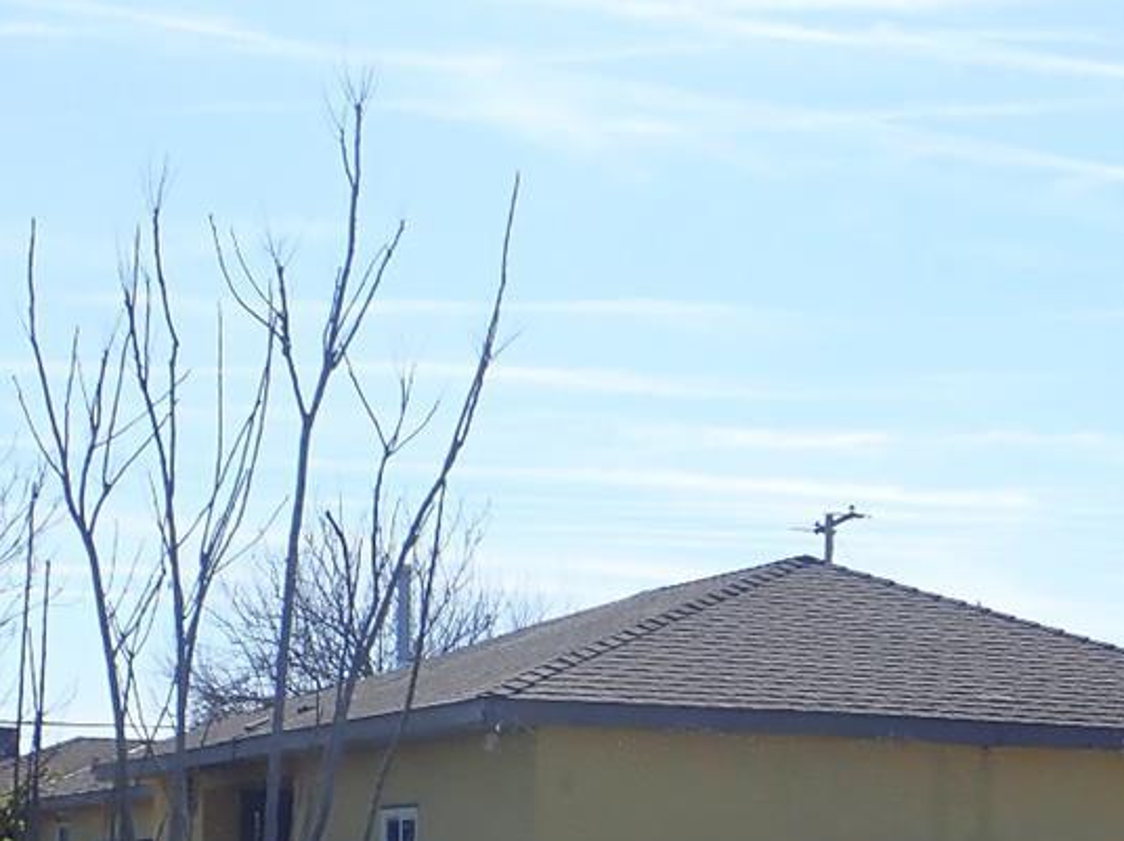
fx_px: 3179
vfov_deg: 14.5
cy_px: 1076
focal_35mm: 98
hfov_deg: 19.7
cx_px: 967
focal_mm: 6.42
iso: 100
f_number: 10
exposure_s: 1/125
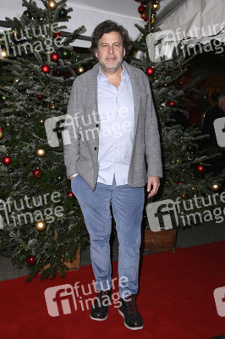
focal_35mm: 45
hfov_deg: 29.8
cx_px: 112
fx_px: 423
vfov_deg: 43.6
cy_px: 170
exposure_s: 1/250
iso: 1250
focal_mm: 45
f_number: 5.6
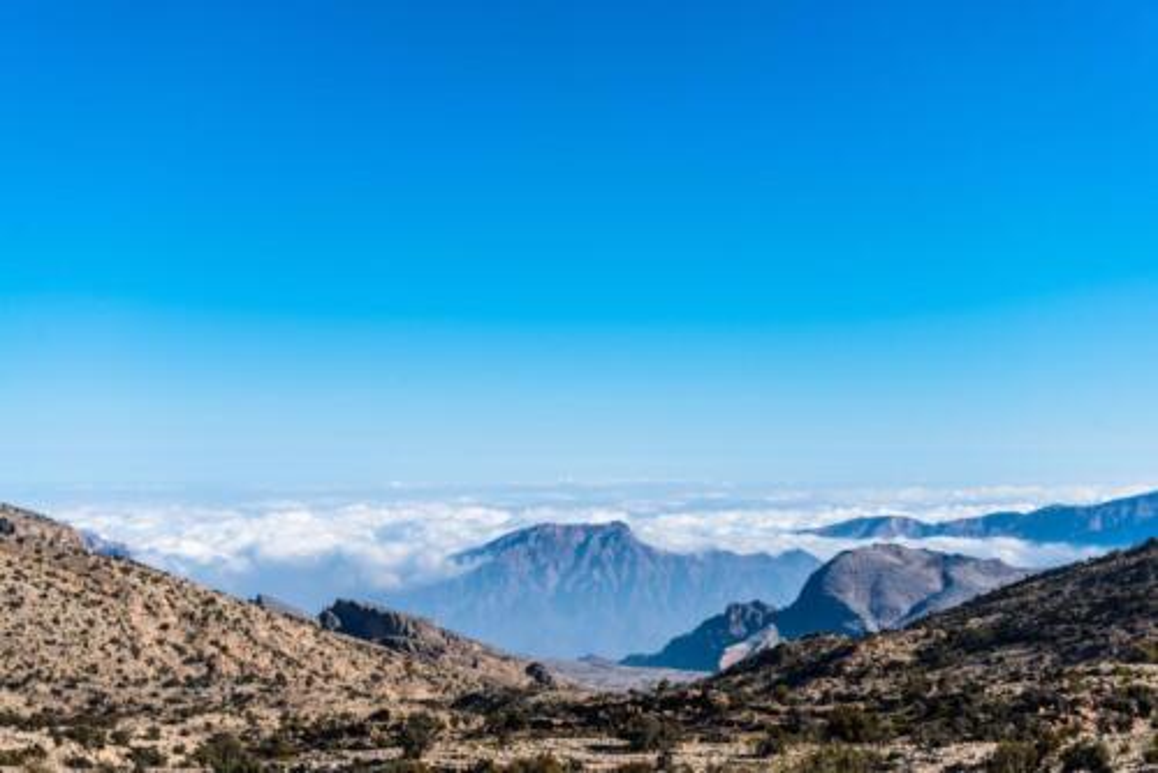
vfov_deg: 19.5
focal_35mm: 70
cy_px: 386
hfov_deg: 28.8
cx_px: 579
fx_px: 2253
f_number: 5
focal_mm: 70
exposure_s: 1/1000
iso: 100
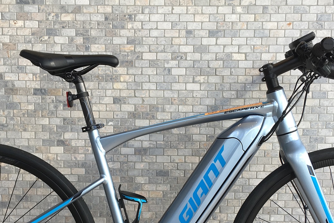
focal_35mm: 58
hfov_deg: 34.5
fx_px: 538
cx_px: 172
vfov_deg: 23.0
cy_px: 179
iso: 25
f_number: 2.2
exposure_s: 1/126
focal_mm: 4.15
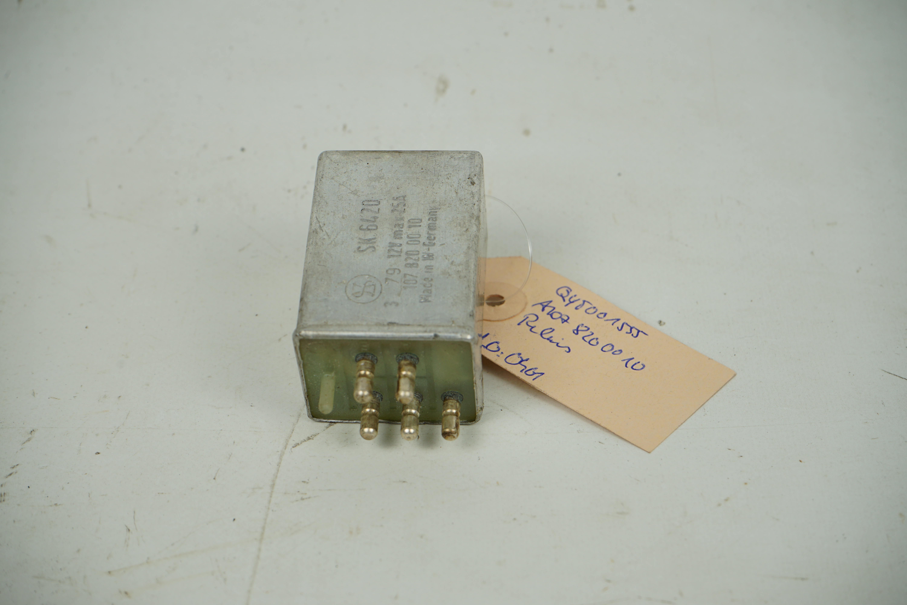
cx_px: 454
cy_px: 302
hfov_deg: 28.8
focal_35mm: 70
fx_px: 1763
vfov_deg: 19.5
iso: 200
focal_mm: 70
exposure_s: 1/200
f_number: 9
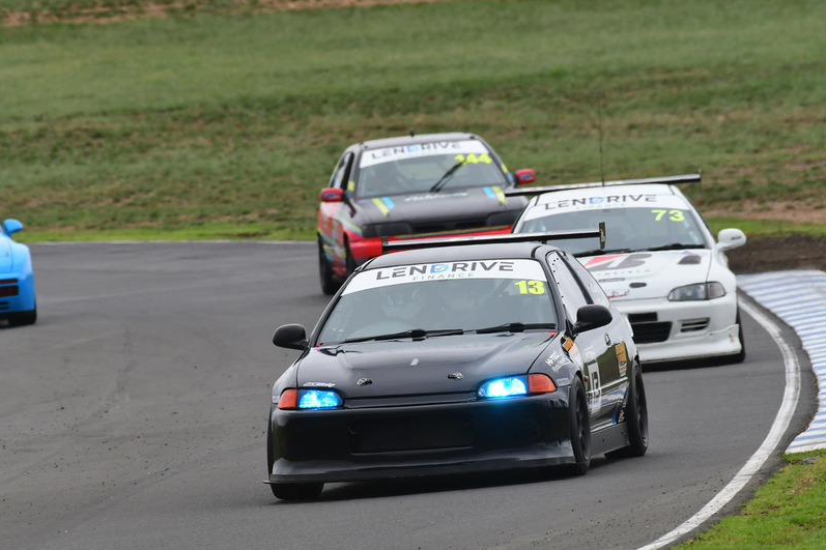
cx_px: 412
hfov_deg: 2.7
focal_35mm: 753
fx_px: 17272
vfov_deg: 1.8
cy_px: 274
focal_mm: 500
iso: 640
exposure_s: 1/640
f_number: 10
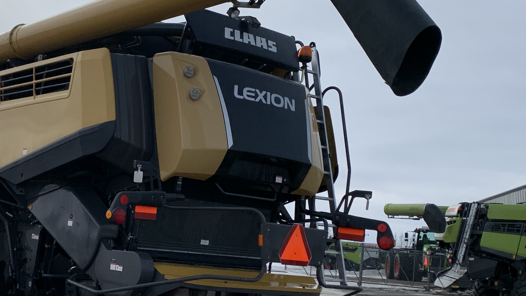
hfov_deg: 36.4
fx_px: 781
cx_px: 132
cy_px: 199
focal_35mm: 56
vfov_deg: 21.4
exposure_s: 1/4098
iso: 25
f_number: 1.8
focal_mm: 4.25
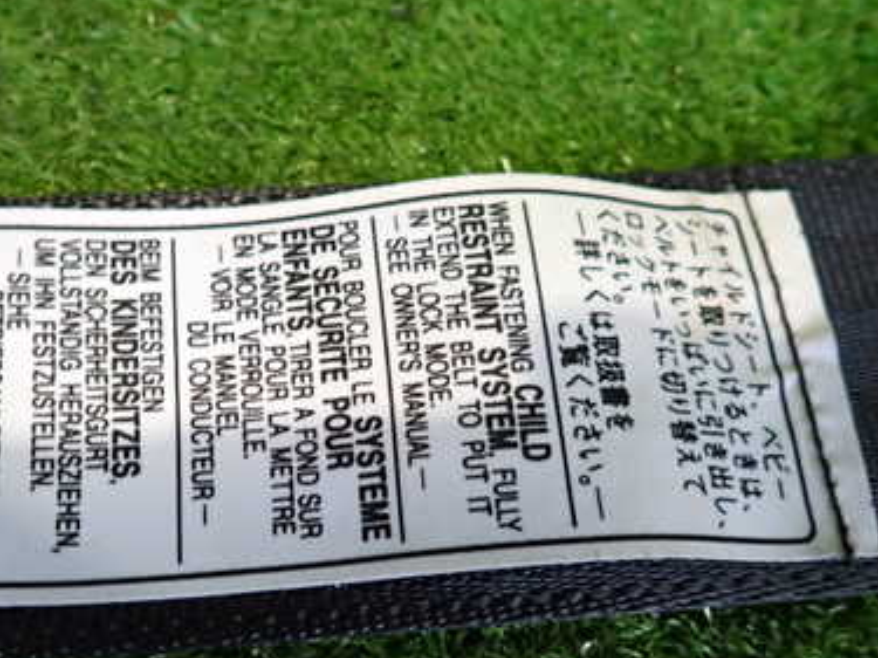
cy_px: 405
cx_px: 307
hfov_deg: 46.2
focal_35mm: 40
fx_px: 1014
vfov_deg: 35.8
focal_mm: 4.5
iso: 500
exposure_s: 1/30
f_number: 2
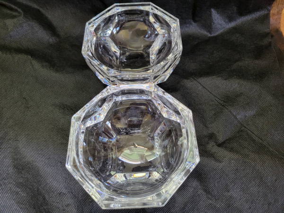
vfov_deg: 53.1
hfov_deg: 67.3
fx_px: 213
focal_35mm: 26
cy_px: 106
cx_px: 142
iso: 250
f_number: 1.8
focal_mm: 5.4
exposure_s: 1/60
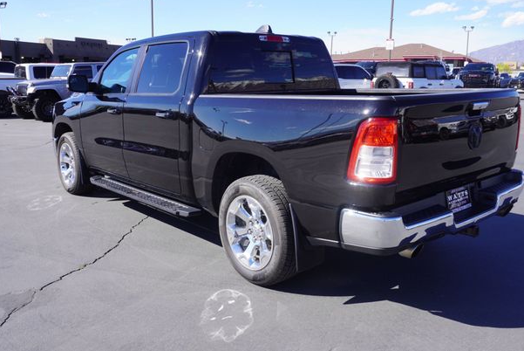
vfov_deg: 39.5
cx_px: 277
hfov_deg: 56.4
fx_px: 489
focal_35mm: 34
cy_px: 167
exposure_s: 1/125
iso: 100
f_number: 8
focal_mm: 21
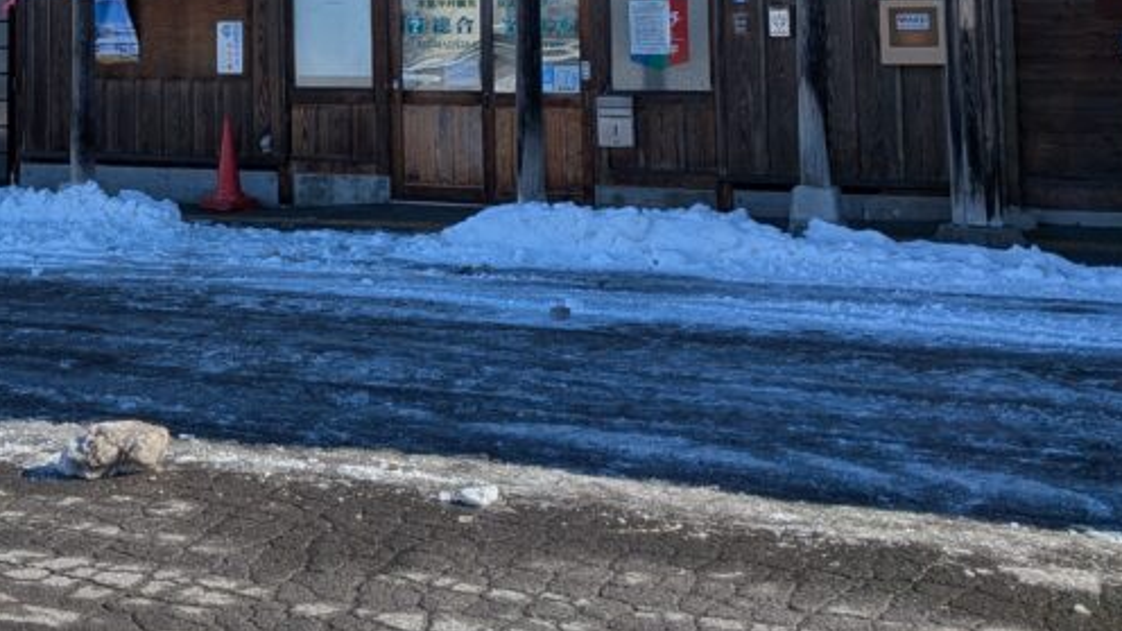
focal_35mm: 54
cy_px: -32
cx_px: 172
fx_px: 1607
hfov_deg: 36.7
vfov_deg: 21.3
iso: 28
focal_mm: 4.53
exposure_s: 1/1949
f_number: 1.7
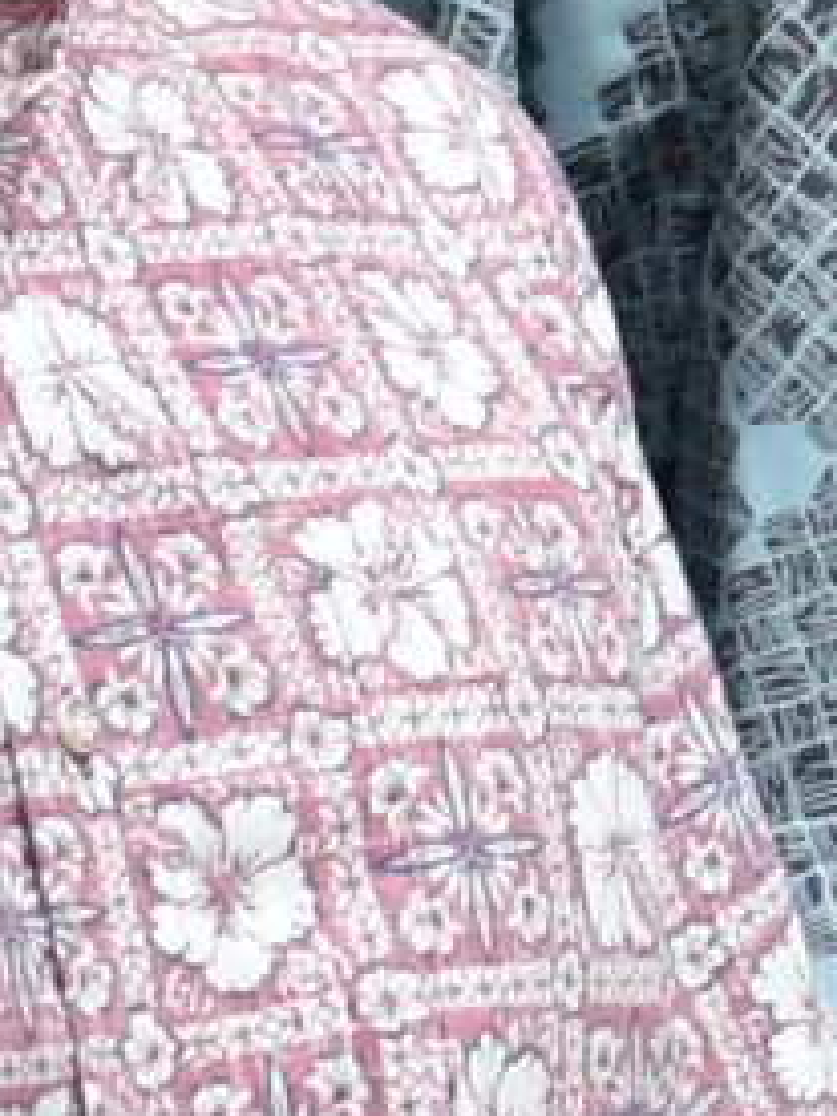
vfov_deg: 5.3
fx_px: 12058
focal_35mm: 374
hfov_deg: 3.9
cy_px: 61
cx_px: 2002
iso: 400
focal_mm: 28
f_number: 5
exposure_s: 1/80
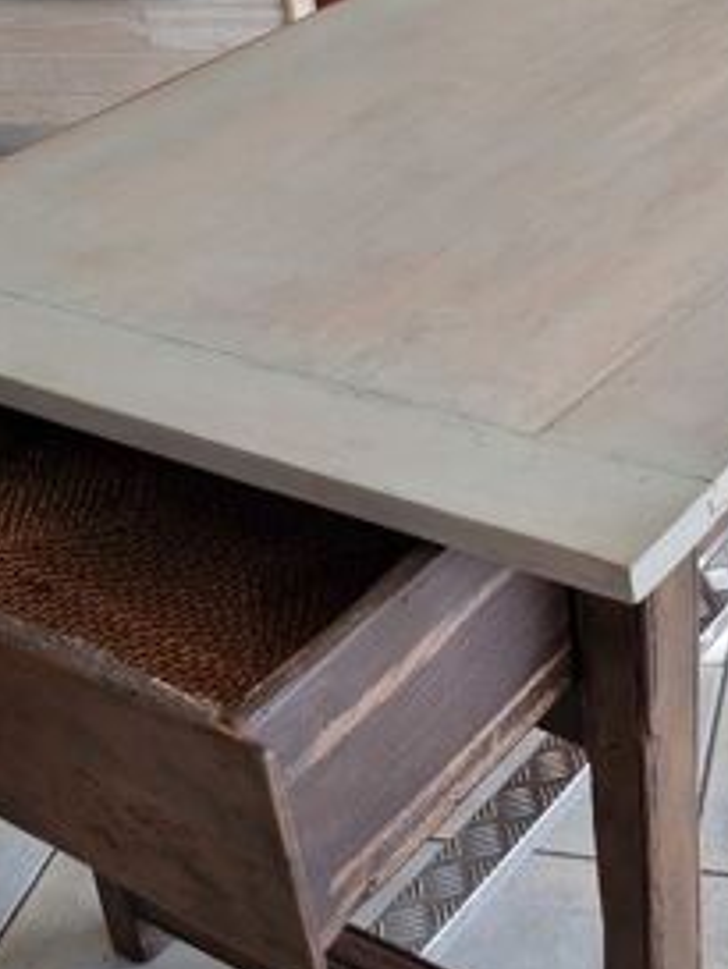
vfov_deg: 31.7
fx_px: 1709
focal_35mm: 61
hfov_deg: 23.9
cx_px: 497
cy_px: 479
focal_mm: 5.4
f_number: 1.8
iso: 50
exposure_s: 1/100
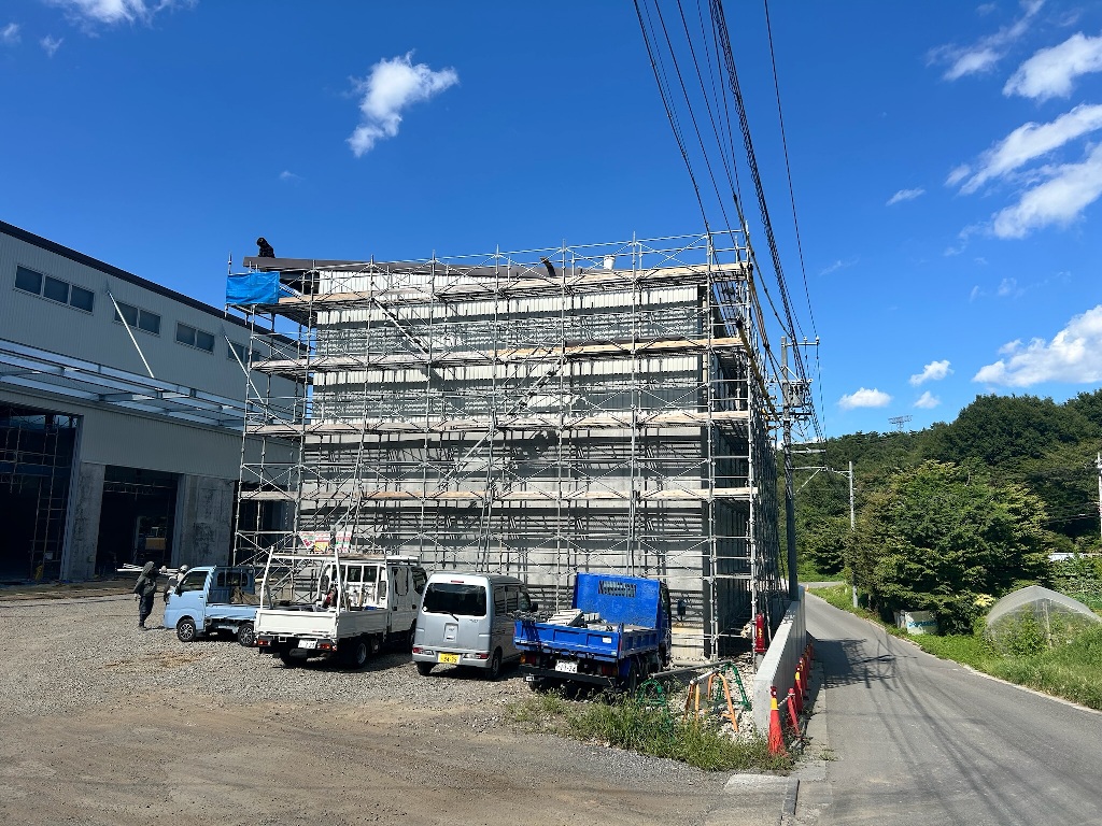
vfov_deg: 53.1
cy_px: 413
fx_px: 828
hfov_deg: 67.3
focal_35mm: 26
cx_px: 551
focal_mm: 5.7
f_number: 1.5
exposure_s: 1/4444
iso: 50
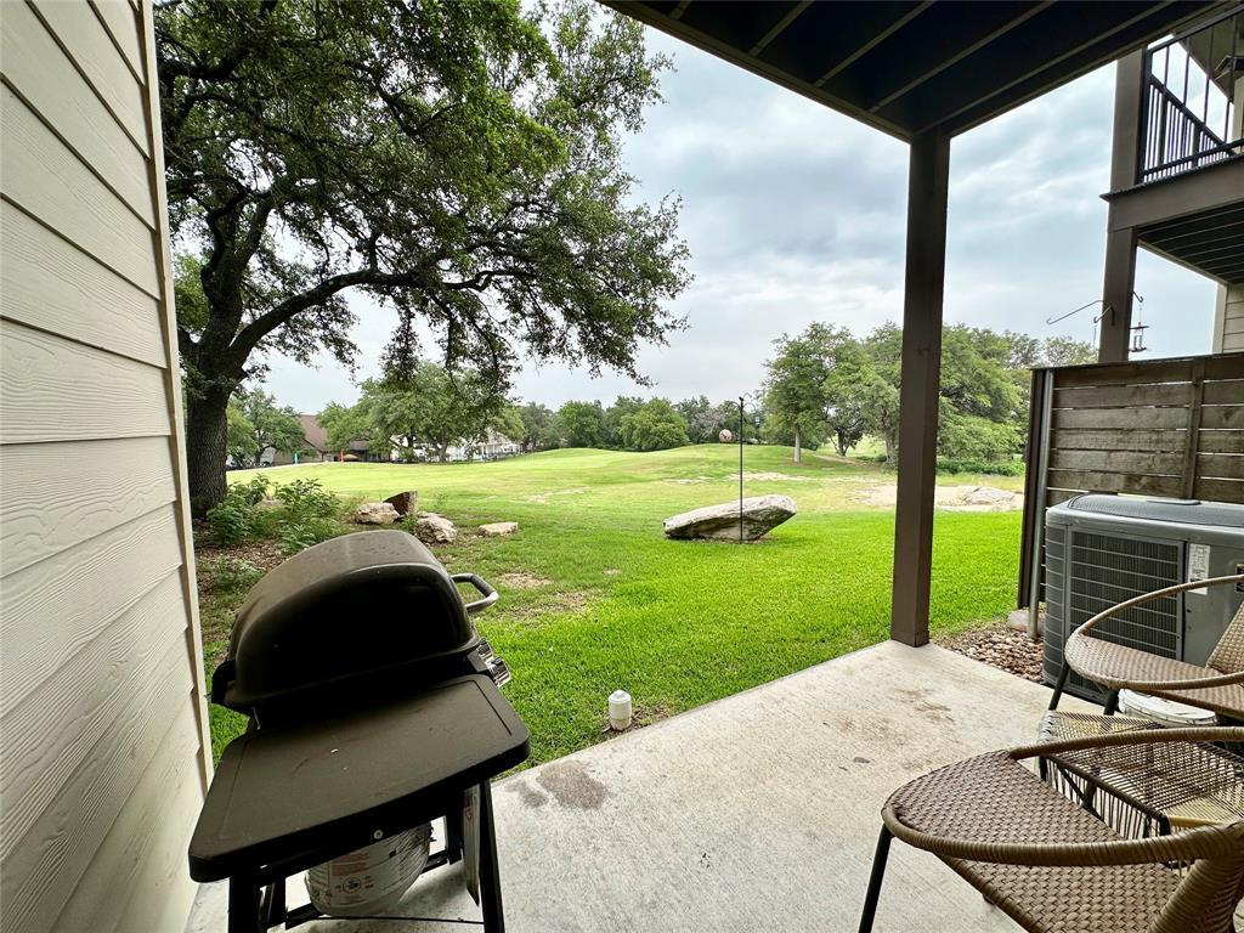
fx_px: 503
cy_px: 466
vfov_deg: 85.7
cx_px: 622
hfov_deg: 102.1
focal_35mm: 14
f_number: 2.2
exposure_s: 1/442
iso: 40
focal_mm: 2.22
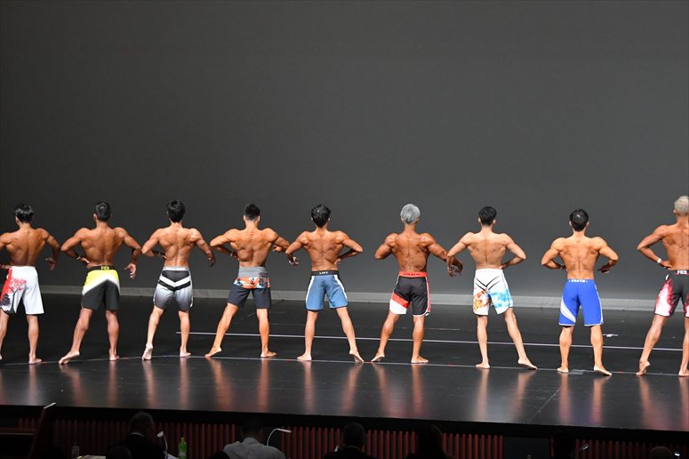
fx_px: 2583
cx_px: 344
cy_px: 230
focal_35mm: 135
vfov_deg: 10.2
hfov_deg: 15.2
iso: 5000
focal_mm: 90
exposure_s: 1/400
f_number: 5.6
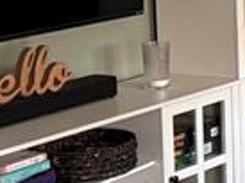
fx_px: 1271
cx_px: 574
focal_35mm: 180
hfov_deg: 9.8
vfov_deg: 8.2
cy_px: 16
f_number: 1.78
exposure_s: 1/60
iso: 640
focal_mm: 6.76
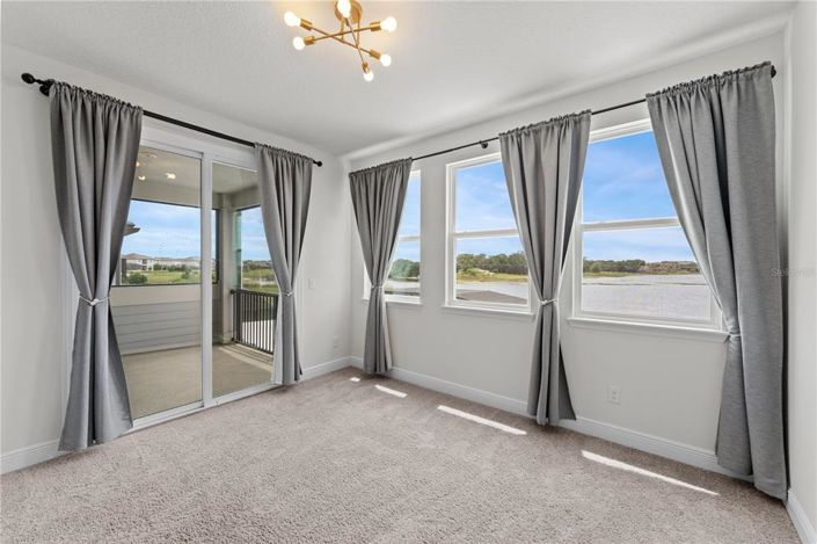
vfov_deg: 81.1
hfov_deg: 104.3
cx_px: 408
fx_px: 317
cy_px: 272
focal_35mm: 14
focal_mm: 14
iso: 400
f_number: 7.1
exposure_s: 1/80
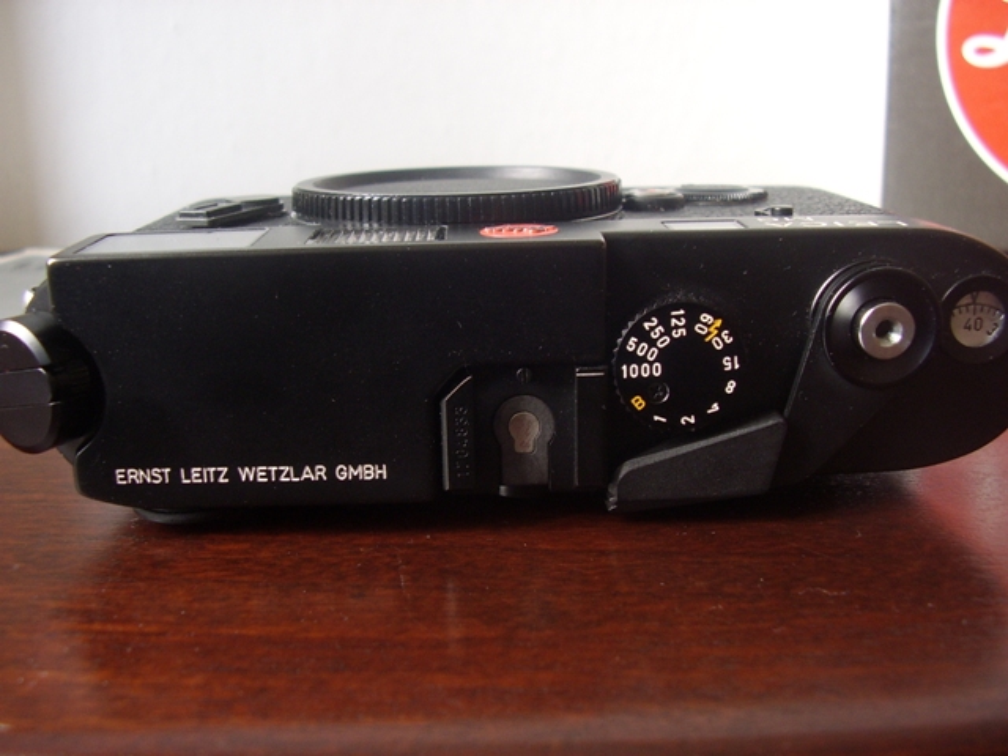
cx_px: 504
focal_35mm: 30
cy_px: 378
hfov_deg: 60.0
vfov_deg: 46.8
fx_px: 874
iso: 100
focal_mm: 5.8
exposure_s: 1
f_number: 2.9
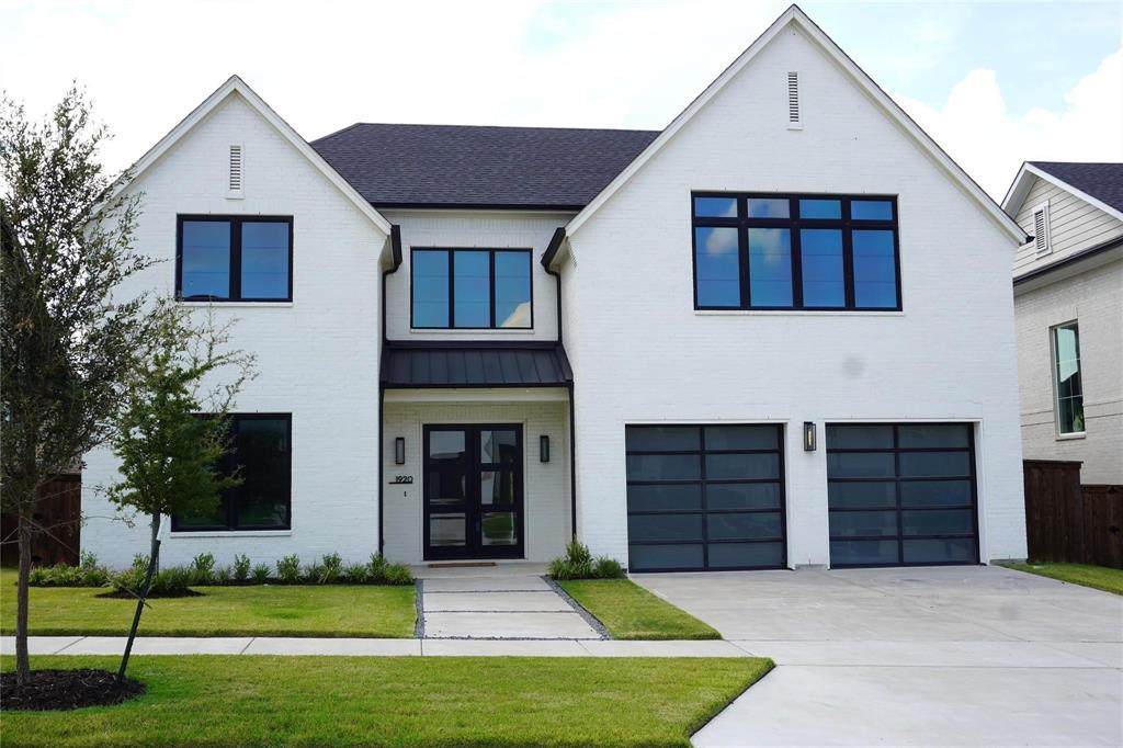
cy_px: 374
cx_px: 562
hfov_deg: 53.1
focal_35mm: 36
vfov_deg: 36.8
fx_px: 1123
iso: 100
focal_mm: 24
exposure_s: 1/125
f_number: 9
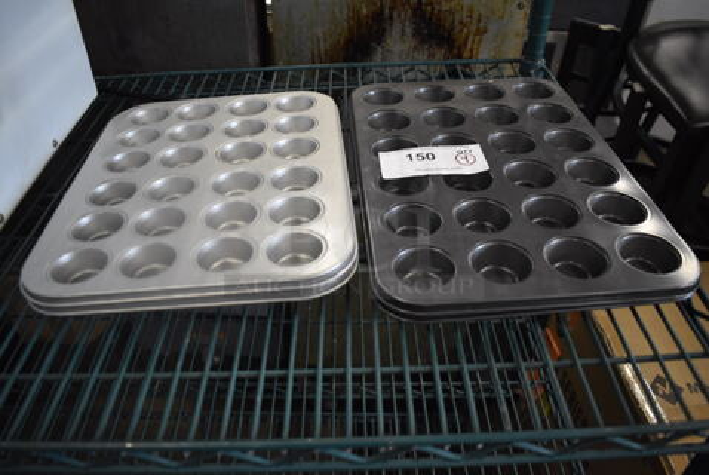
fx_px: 532
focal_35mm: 27
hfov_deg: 67.3
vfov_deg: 48.1
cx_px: 354
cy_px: 238
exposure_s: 1/125
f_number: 3.5
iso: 1600
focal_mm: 18
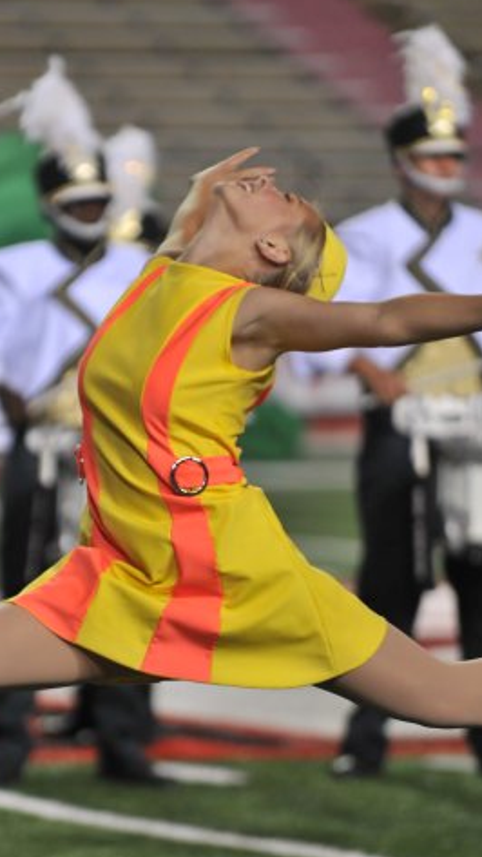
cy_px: 515
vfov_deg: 5.4
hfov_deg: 3.1
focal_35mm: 398
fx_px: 9045
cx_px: 130
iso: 800
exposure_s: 1/400
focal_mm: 200
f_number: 2.8
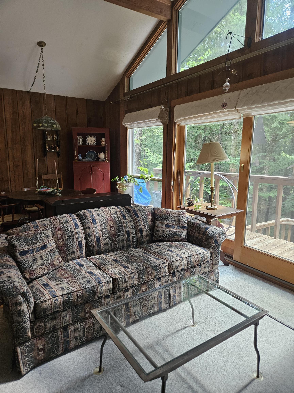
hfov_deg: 58.9
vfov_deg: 73.9
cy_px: 196
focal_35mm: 23
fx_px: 260
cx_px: 147
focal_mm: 5.4
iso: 320
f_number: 1.8
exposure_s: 1/120
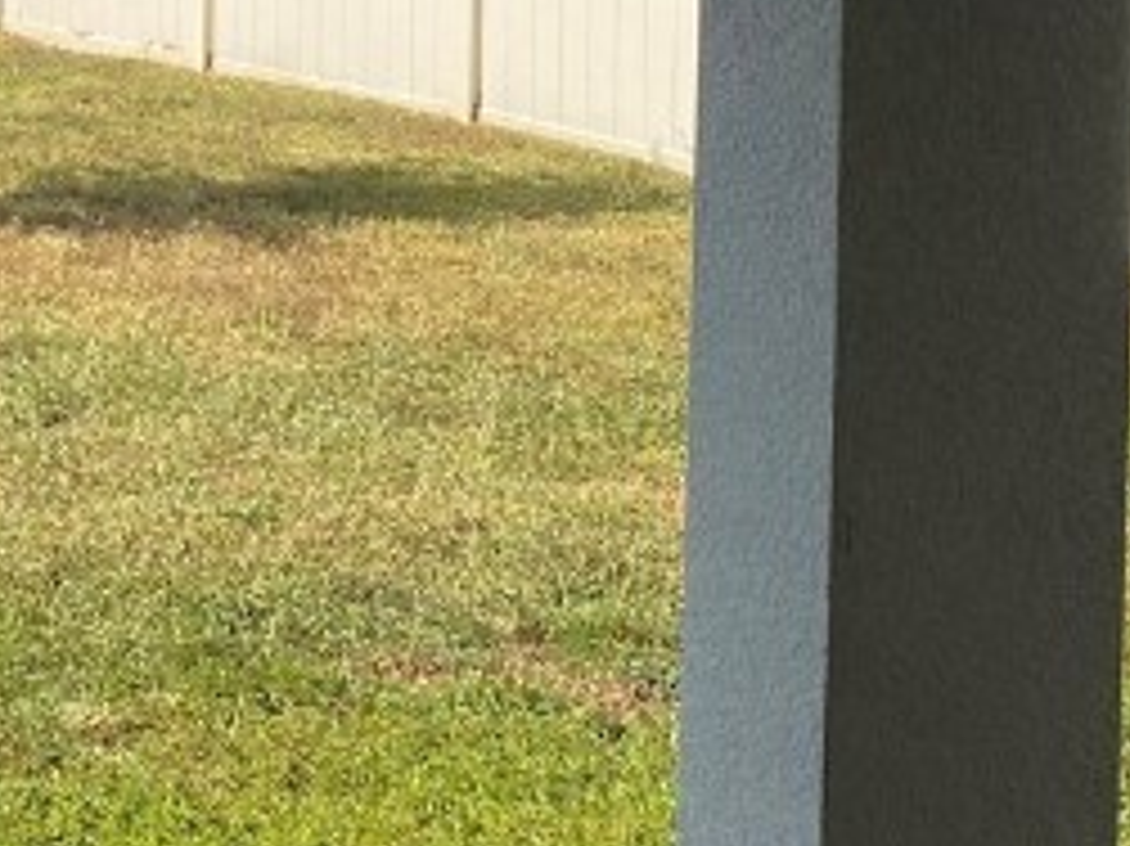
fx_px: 3459
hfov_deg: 17.3
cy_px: -256
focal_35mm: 106
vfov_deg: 13.4
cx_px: -392
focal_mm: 4.25
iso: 32
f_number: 1.8
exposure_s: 1/2105
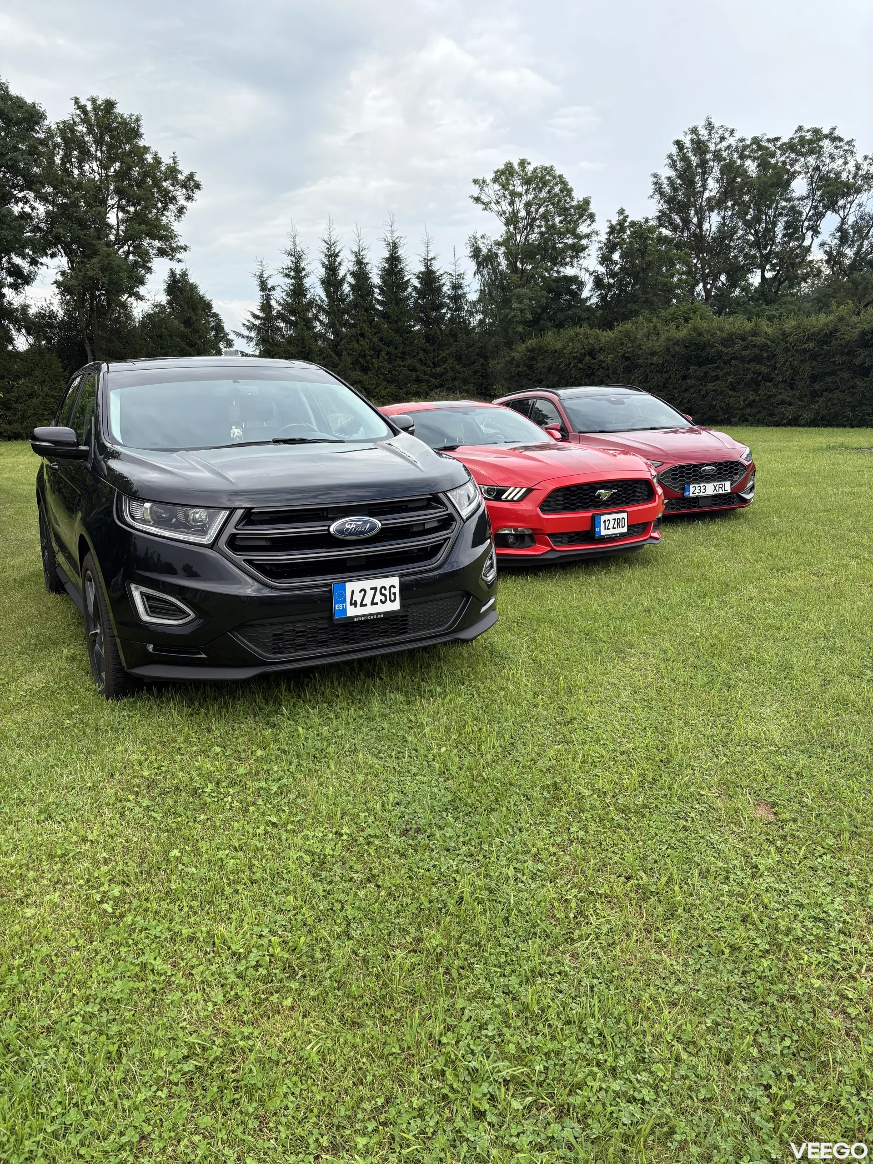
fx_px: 874
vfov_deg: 67.3
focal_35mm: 26
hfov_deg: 53.1
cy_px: 582
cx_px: 436
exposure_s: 1/1706
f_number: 1.6
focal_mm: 5.96
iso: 50
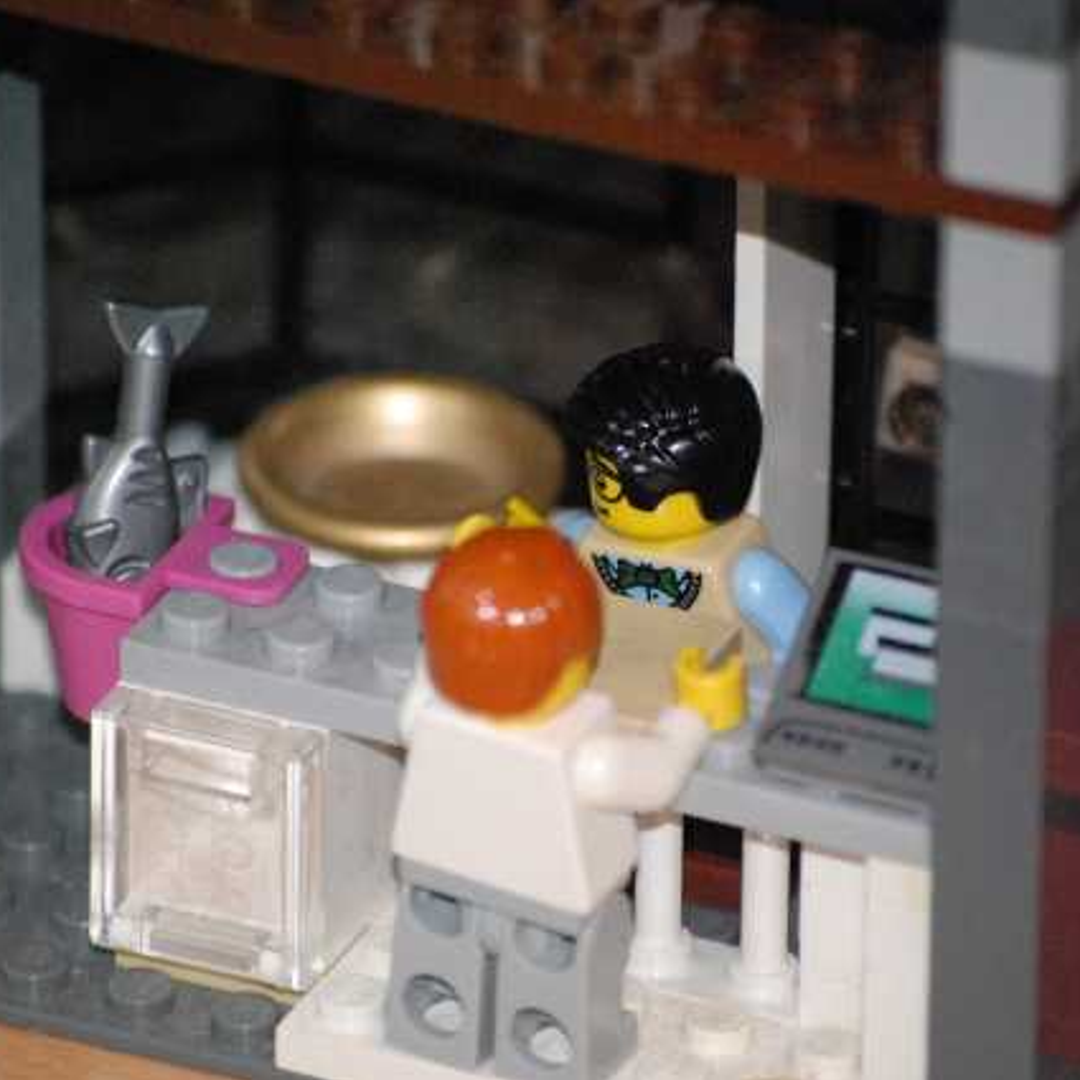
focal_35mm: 384
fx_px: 13554
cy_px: 541
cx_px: 577
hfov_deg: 4.6
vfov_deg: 4.6
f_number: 7.1
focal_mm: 200
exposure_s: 1/60
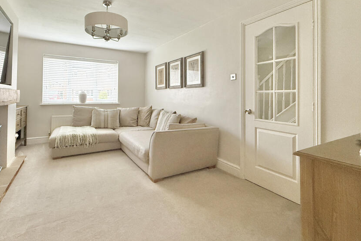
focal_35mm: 18
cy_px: 92
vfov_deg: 66.5
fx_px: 180
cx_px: 160
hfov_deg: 89.6
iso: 320
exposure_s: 1/65
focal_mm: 2.22
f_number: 2.2
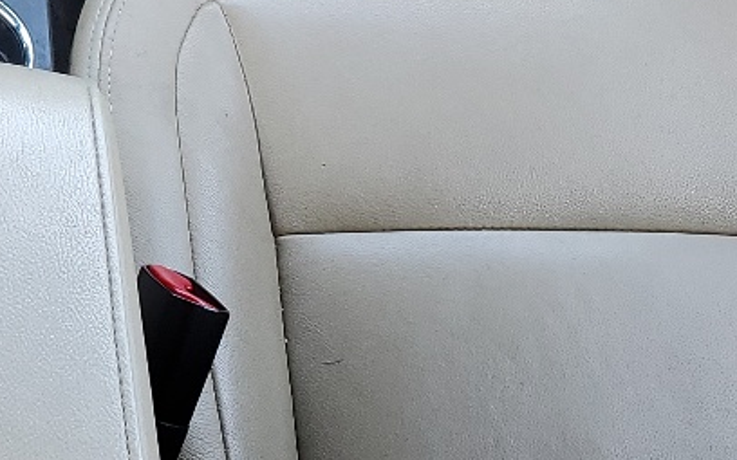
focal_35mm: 108
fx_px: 2169
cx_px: -128
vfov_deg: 11.8
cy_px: -157
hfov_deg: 18.4
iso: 52
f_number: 1.5
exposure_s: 1/60.2
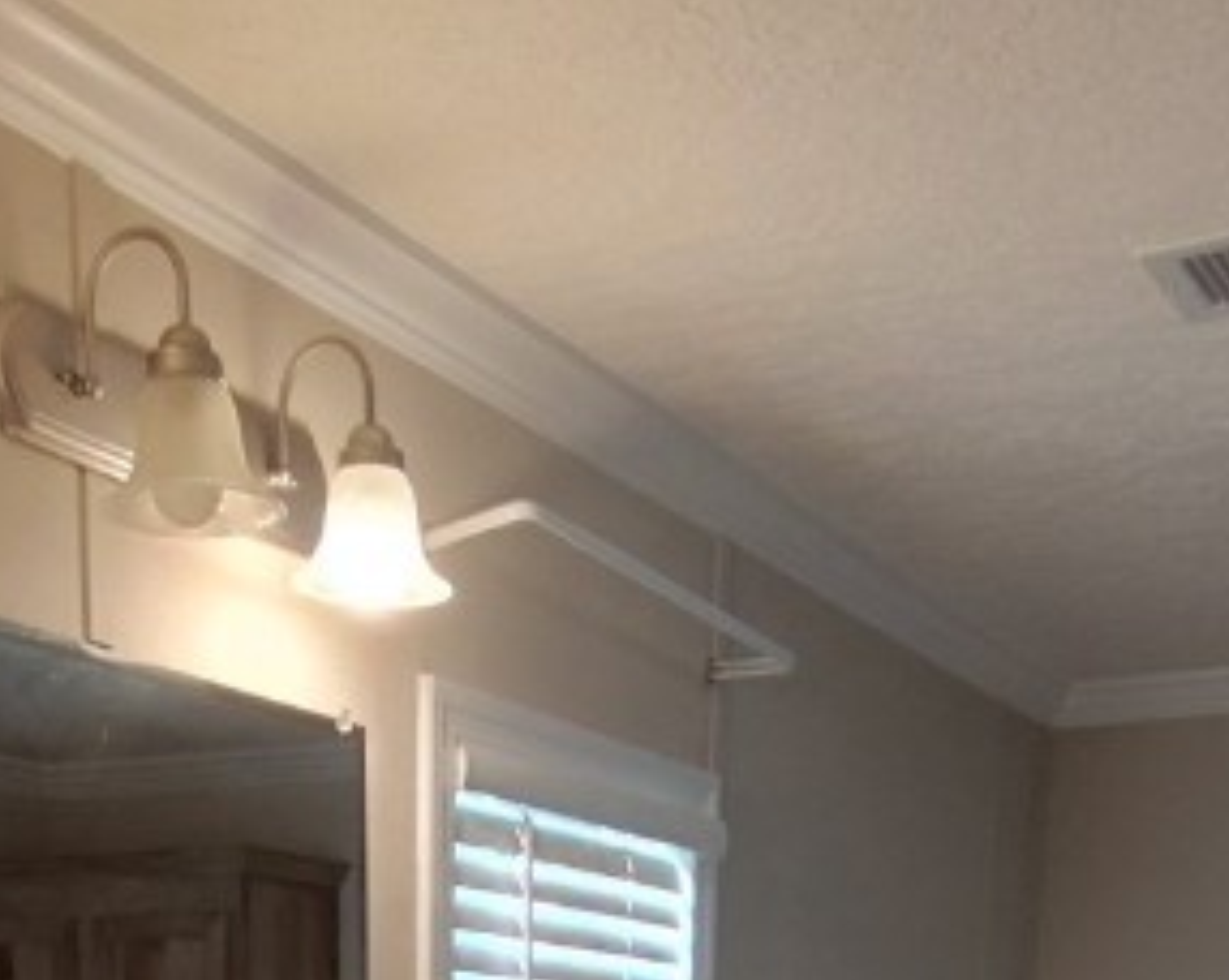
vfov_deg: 22.0
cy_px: 1509
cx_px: 572
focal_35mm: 56
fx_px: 2034
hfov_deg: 33.6
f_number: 2.2
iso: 263
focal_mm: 1.66
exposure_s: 1/40
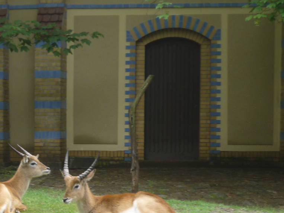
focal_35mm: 130
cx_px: 12
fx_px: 1066
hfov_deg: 15.0
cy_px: 178
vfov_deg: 11.4
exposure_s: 1/125
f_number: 3.7
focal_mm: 10.2
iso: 100
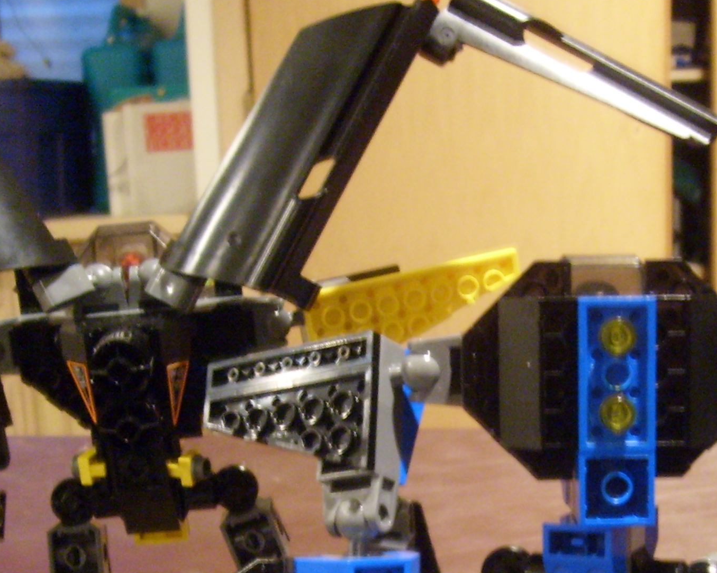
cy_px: 517
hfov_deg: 26.6
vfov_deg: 21.1
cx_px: 486
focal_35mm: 71
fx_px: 1507
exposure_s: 1/3
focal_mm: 5.8
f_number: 2.8
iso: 200
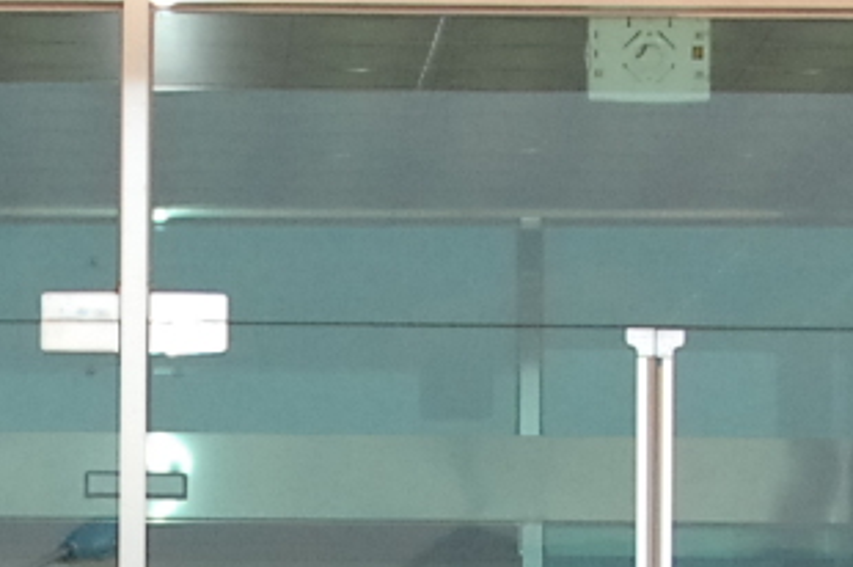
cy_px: 669
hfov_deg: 9.0
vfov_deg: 6.0
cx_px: 66
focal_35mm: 228
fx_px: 5397
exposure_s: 1/250
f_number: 10
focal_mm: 22
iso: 800
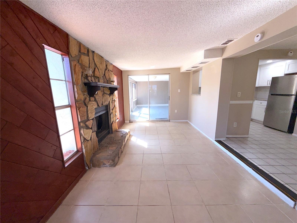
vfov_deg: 85.7
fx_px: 120
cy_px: 112
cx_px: 148
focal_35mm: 14
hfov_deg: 102.1
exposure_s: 1/122
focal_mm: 2.22
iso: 25
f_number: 2.2
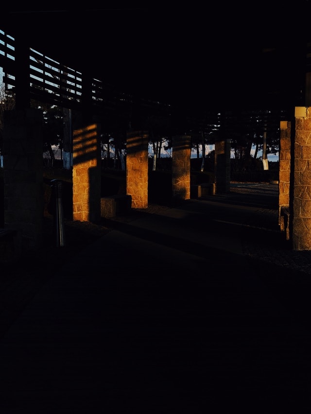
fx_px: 683
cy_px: 207
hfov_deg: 25.7
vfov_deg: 33.8
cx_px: 156
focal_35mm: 57
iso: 20
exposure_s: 1/297
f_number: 2.8
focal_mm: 6.6
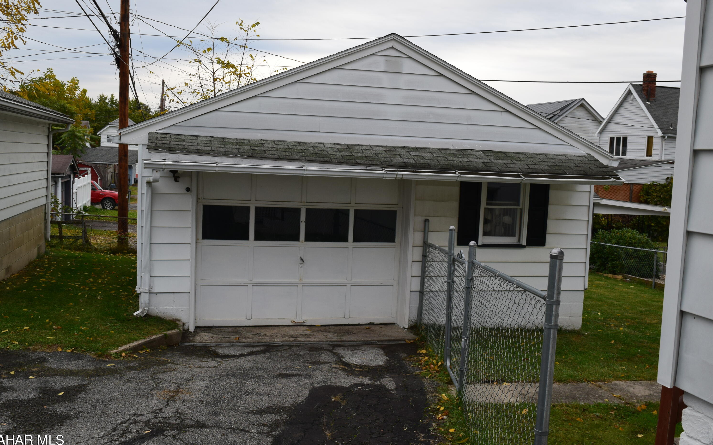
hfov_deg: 54.6
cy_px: 222
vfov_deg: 35.8
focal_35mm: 36
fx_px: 690
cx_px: 355
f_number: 8
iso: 400
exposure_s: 1/80
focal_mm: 23
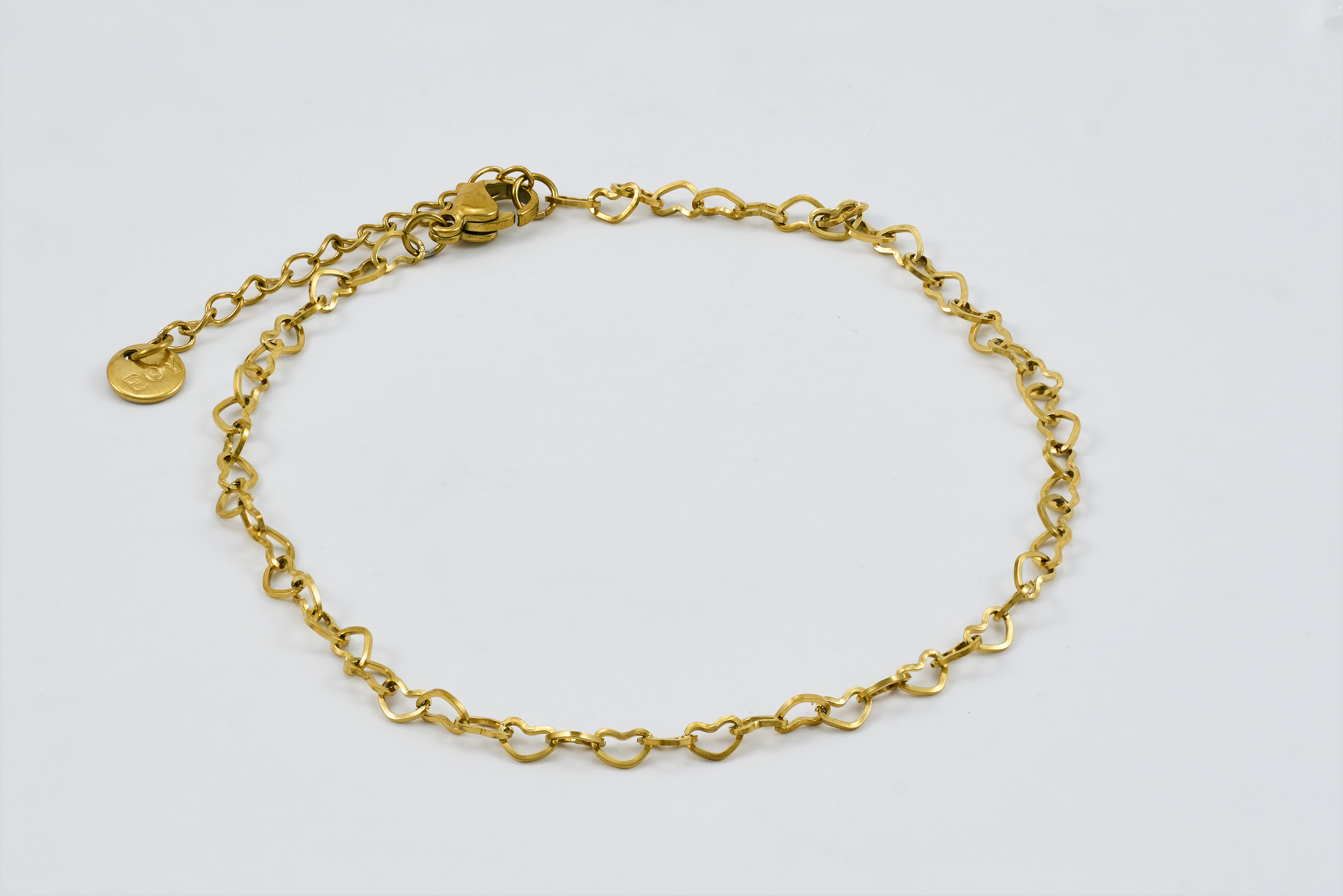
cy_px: 448
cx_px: 672
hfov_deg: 13.1
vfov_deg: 8.7
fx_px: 5857
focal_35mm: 157
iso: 250
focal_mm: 105
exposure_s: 1/100
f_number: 8
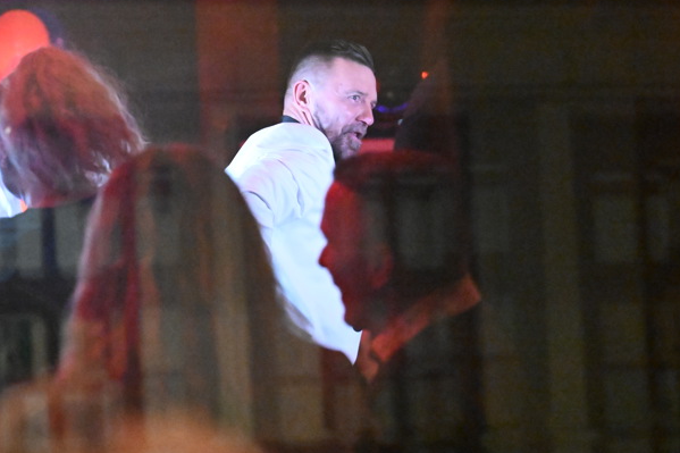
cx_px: 373
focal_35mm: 121
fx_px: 2285
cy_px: 235
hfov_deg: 16.9
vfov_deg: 11.3
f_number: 2.8
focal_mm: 70
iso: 25600
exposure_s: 1/100
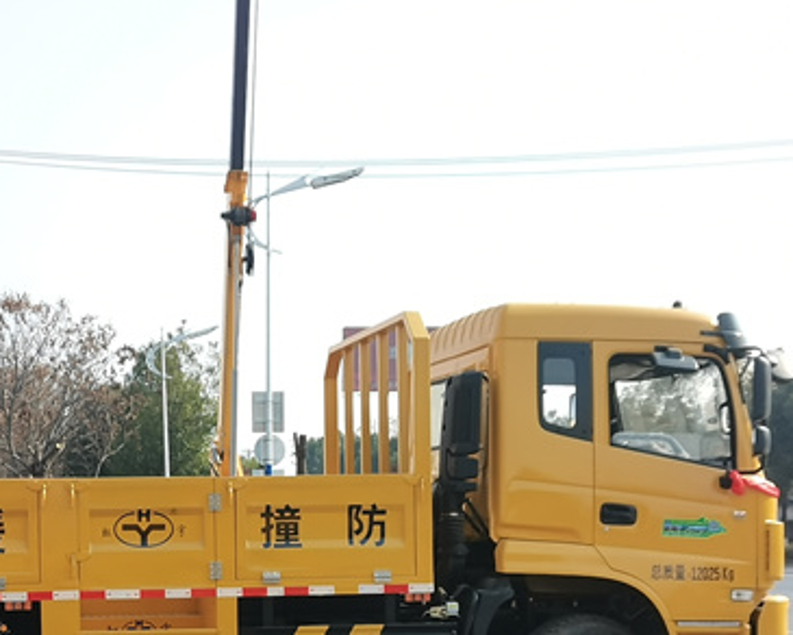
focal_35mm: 73
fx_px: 1713
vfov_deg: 20.6
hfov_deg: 25.6
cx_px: 156
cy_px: 551
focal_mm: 4.94
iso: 50
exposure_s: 1/782
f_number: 1.9
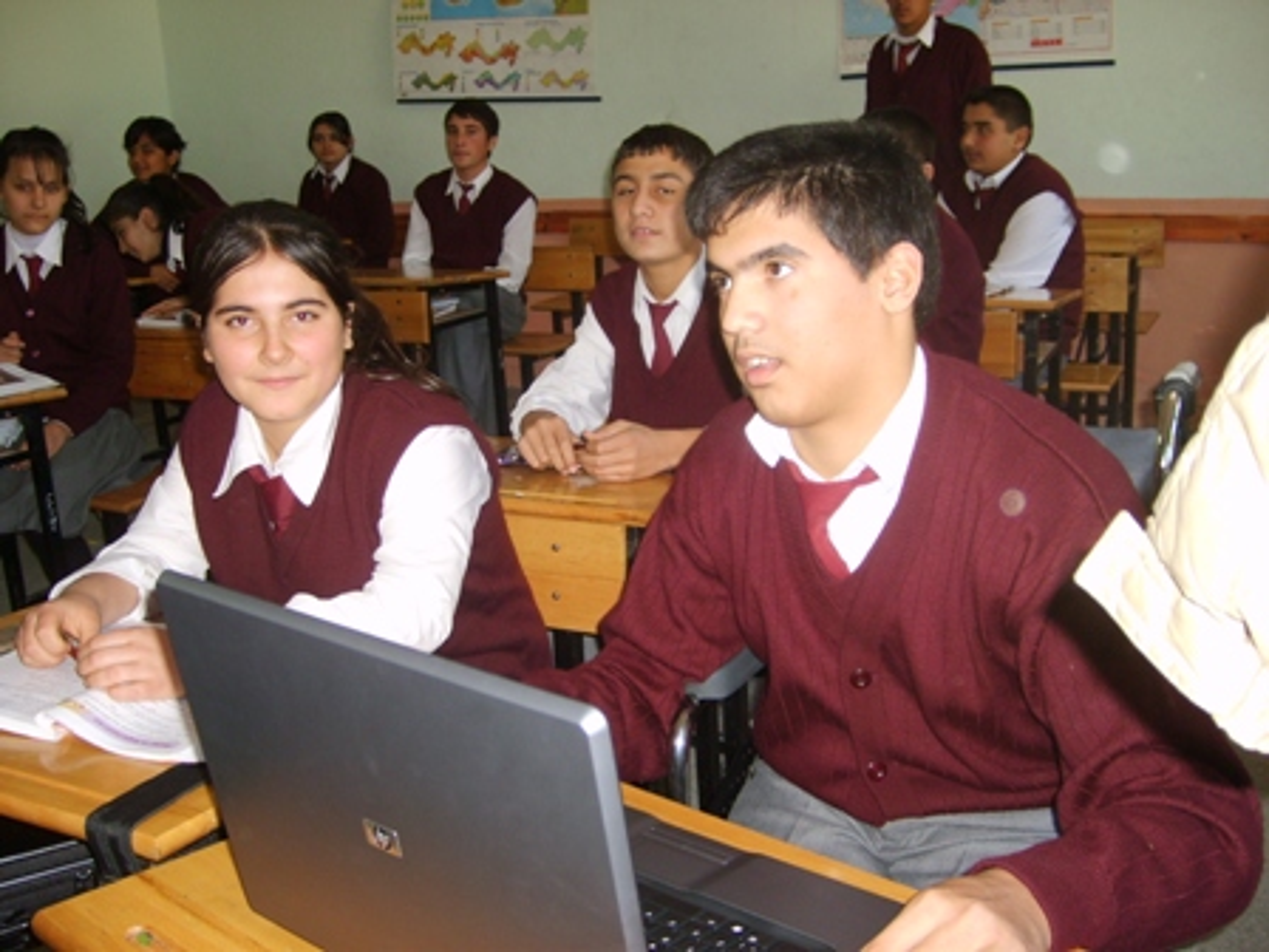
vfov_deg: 40.7
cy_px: 476
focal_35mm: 35
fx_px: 1283
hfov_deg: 52.6
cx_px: 634
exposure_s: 1/45
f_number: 2.8
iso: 100
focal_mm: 5.8
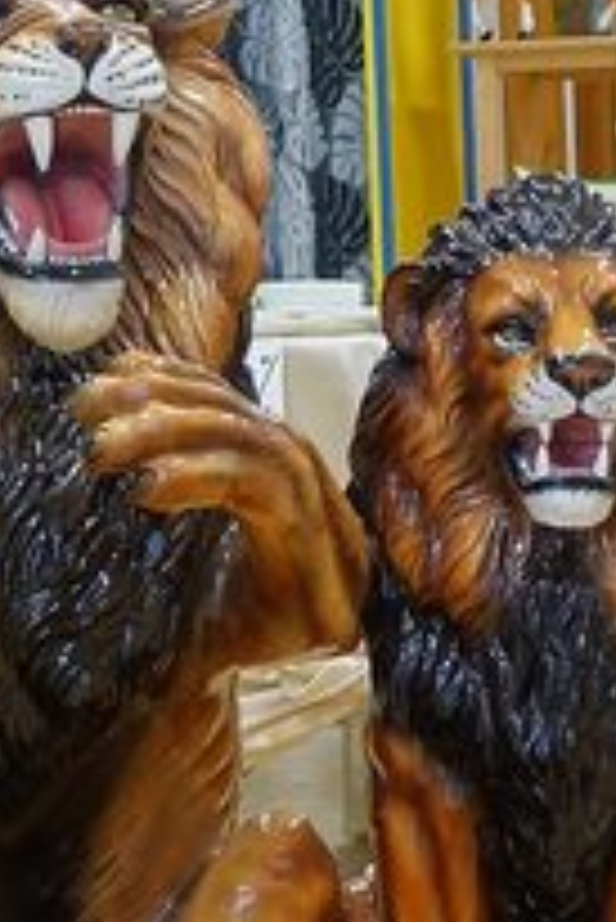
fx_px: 5176
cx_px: 400
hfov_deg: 6.8
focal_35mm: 202
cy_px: 472
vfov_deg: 10.2
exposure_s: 1/15
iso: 250
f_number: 4
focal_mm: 25.46
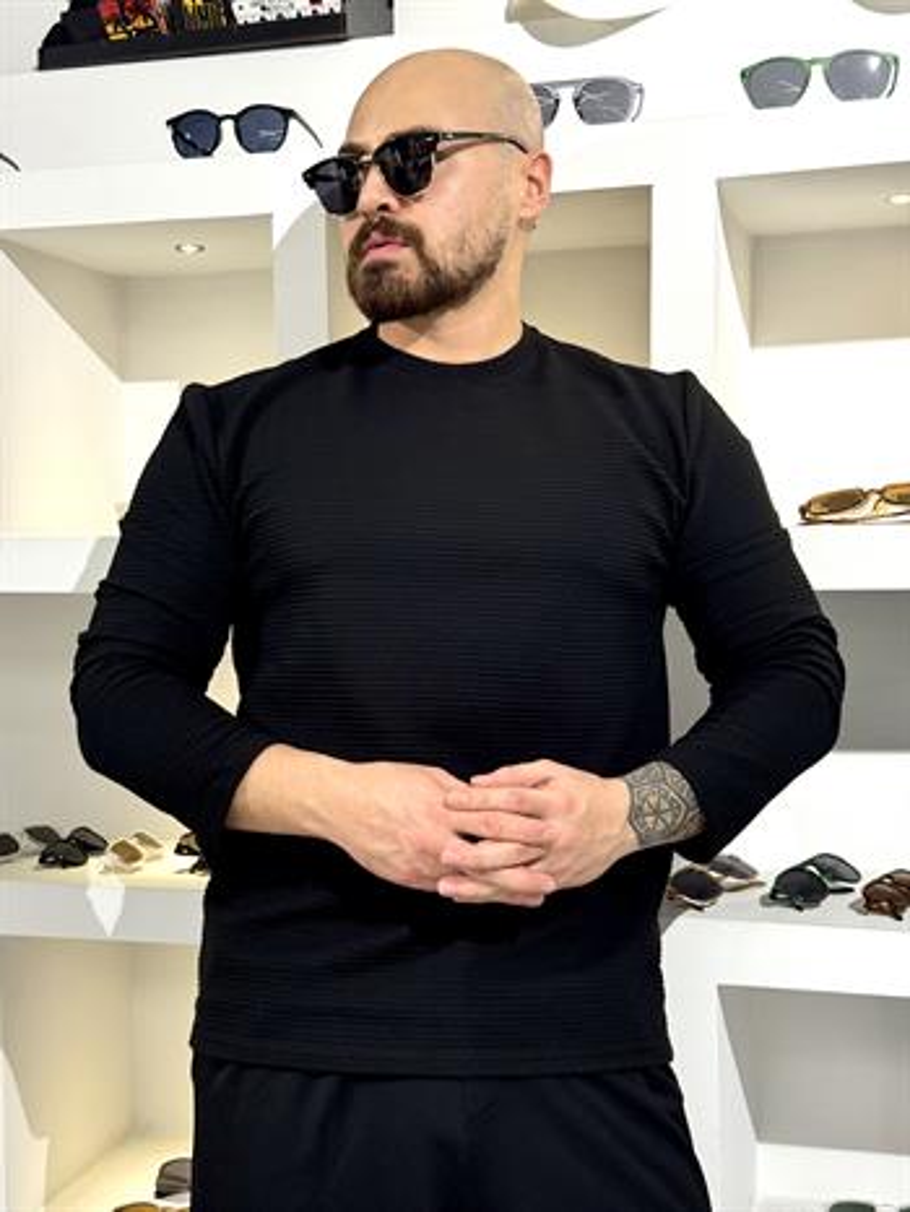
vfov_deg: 39.6
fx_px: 1681
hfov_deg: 30.3
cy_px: 606
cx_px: 455
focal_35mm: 48
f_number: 1.78
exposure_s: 1/100
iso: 125
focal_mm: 6.76
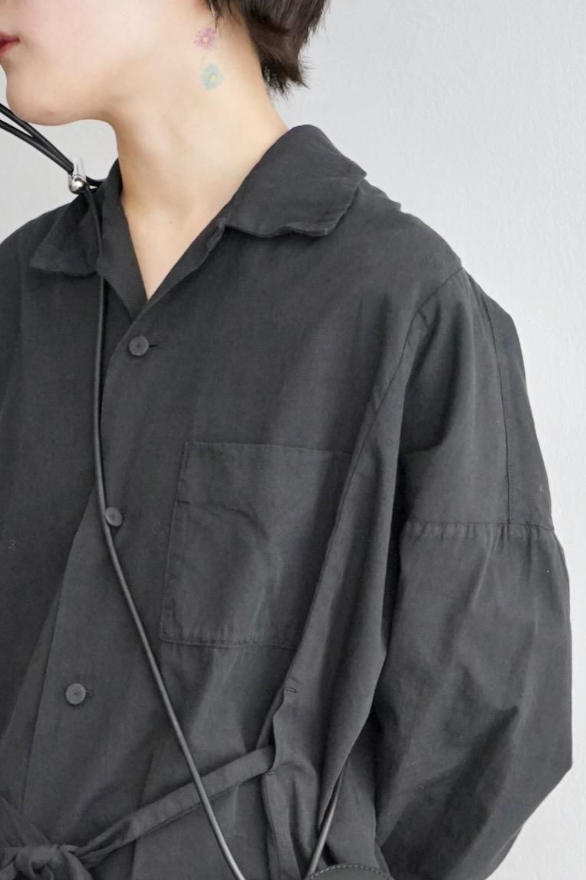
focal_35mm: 86
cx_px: 276
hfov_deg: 15.9
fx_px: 2100
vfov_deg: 23.4
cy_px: 674
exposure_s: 1/160
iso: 3200
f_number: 5
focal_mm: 55
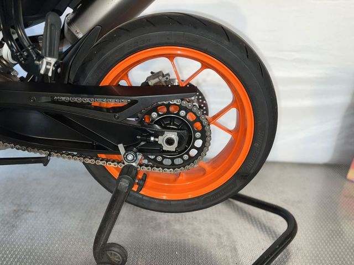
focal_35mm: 26
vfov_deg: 53.1
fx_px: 266
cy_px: 132
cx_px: 177
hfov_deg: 67.3
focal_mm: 5.7
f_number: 1.5
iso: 40
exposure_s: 1/33
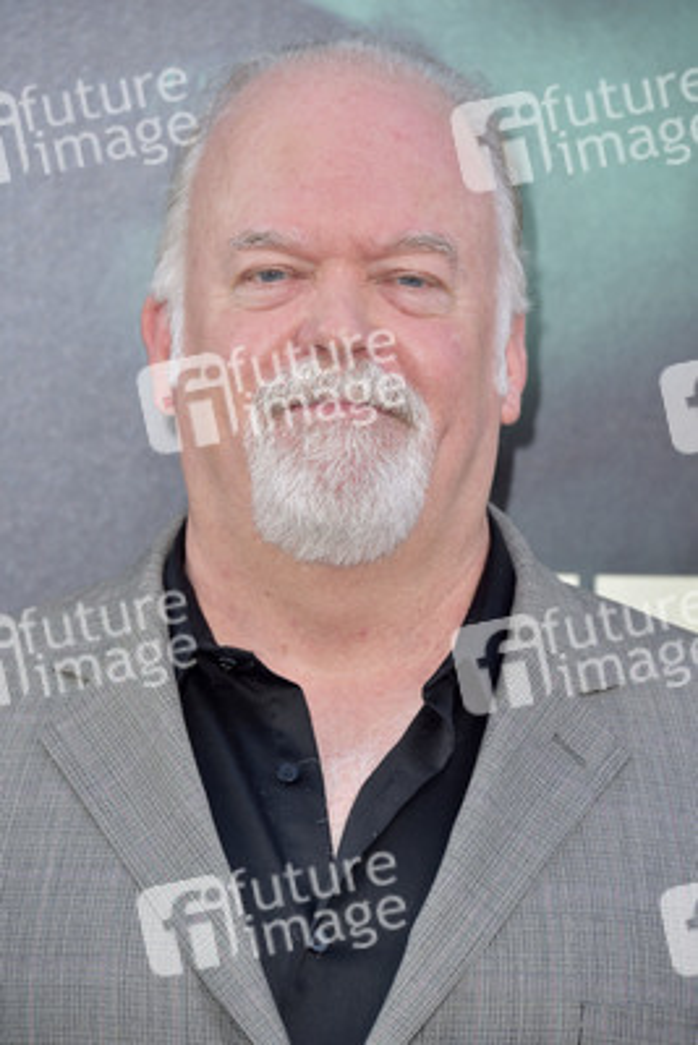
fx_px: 8717
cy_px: 522
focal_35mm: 300
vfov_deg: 6.9
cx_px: 349
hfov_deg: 4.6
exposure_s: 1/250
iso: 320
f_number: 7.1
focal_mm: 300
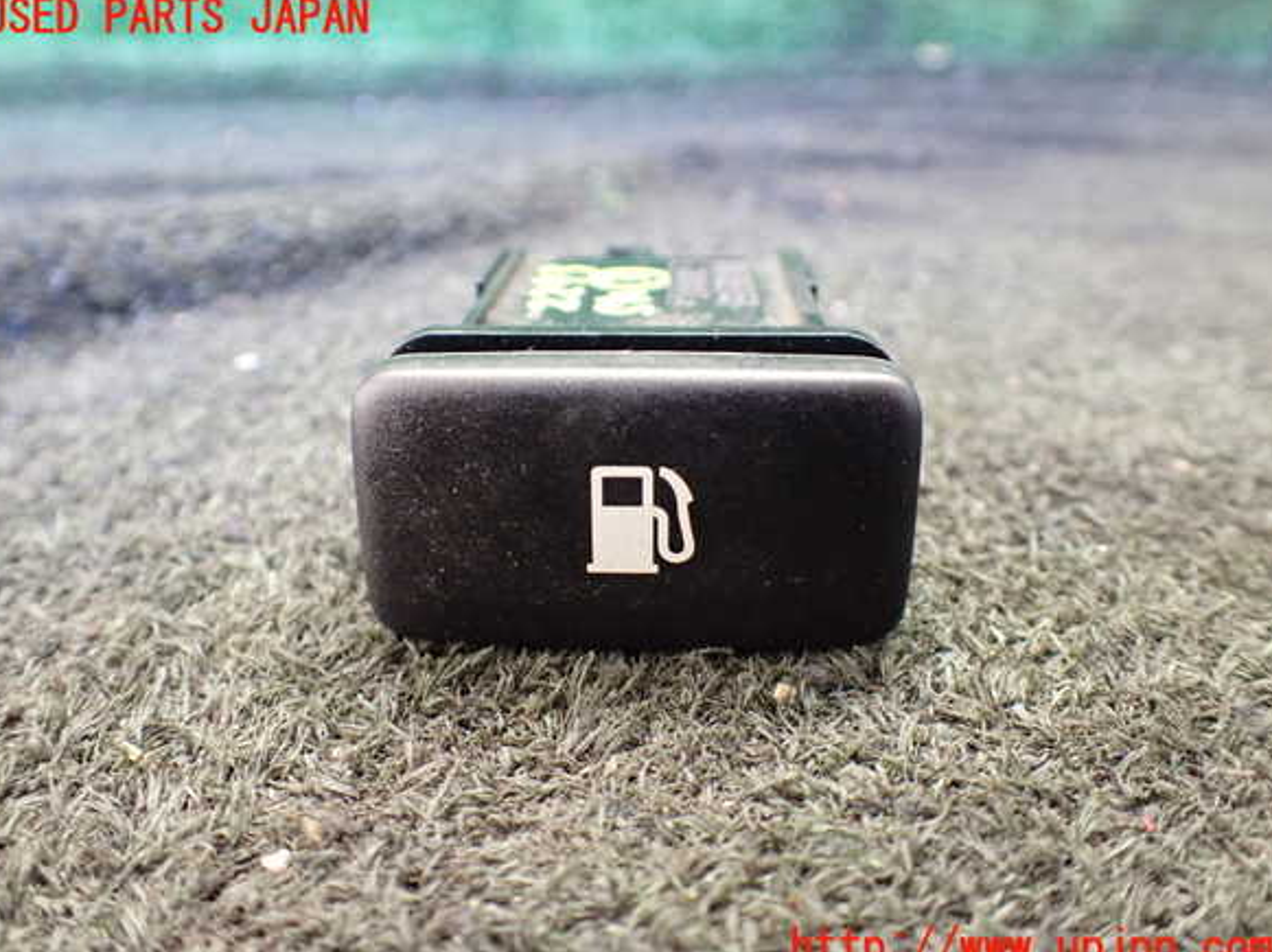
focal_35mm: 31
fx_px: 1138
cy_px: 484
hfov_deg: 58.4
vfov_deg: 45.4
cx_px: 628
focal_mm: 5.4
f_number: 2.3
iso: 800
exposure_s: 1/60
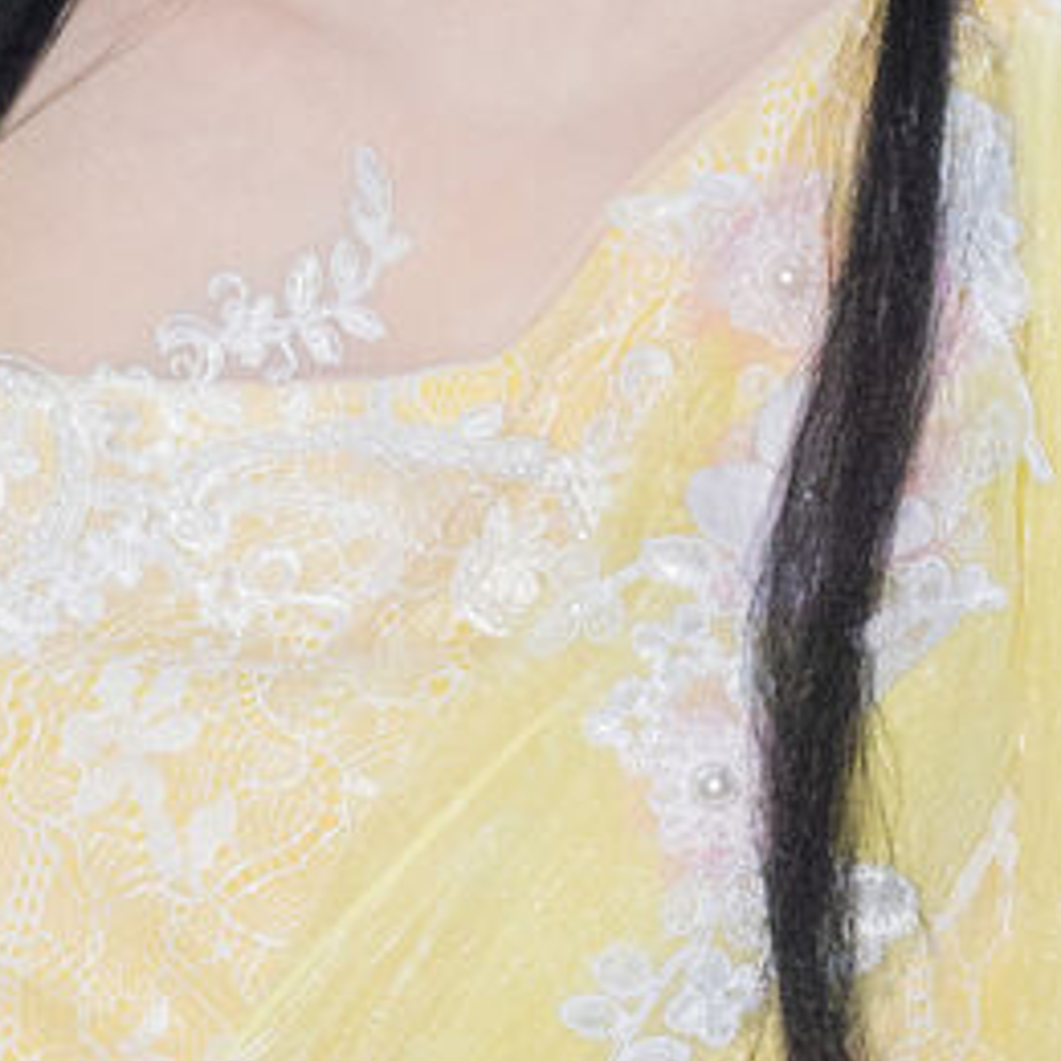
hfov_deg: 3.1
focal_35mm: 571
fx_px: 19801
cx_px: 78
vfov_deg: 3.1
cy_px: 65
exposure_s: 1/250
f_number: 3.5
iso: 8000
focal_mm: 97
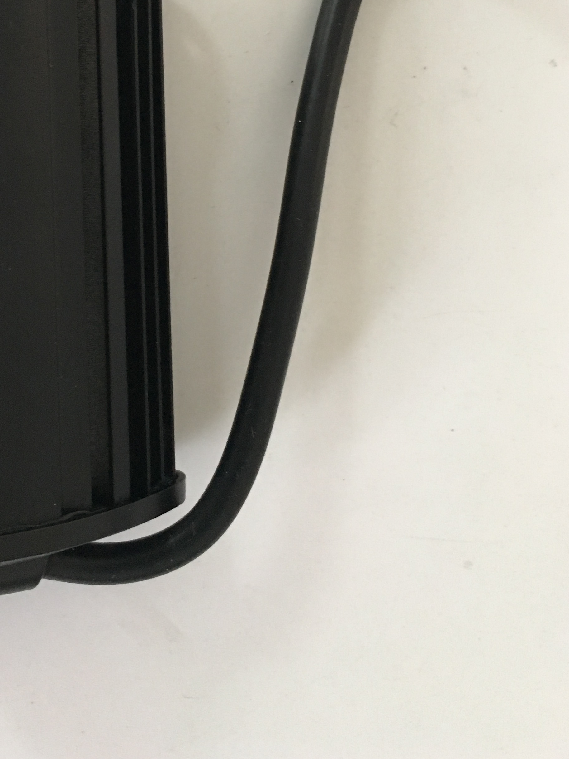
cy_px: 179
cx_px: 132
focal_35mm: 48
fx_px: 1052
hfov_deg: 29.7
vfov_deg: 38.5
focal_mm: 4.15
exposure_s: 1/20
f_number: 2.2
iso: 200
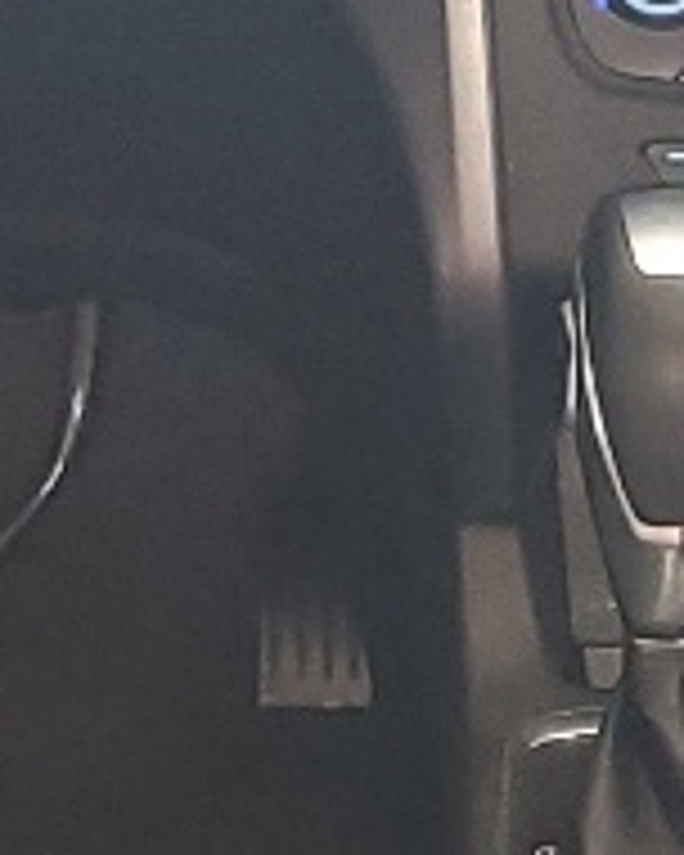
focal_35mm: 214
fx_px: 5415
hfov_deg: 7.2
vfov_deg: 8.9
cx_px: 832
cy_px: 1017
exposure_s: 1/24
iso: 126
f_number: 1.5
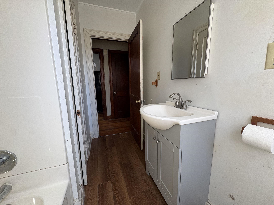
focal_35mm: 14
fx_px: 111
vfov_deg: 85.7
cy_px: 102
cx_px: 137
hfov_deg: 102.1
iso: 125
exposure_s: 1/99
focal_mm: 2.22
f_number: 2.2
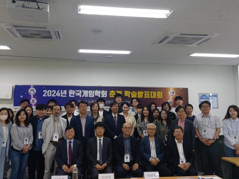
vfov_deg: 41.6
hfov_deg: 53.9
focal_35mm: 34
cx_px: 109
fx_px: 235
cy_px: 72
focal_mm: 4.58
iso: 100
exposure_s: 1/60
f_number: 2
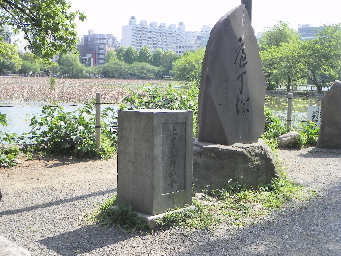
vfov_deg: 31.5
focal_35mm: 46
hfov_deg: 41.2
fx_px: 453
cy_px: 128
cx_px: 170
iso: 160
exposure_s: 1/256
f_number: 5.6
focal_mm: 8.2
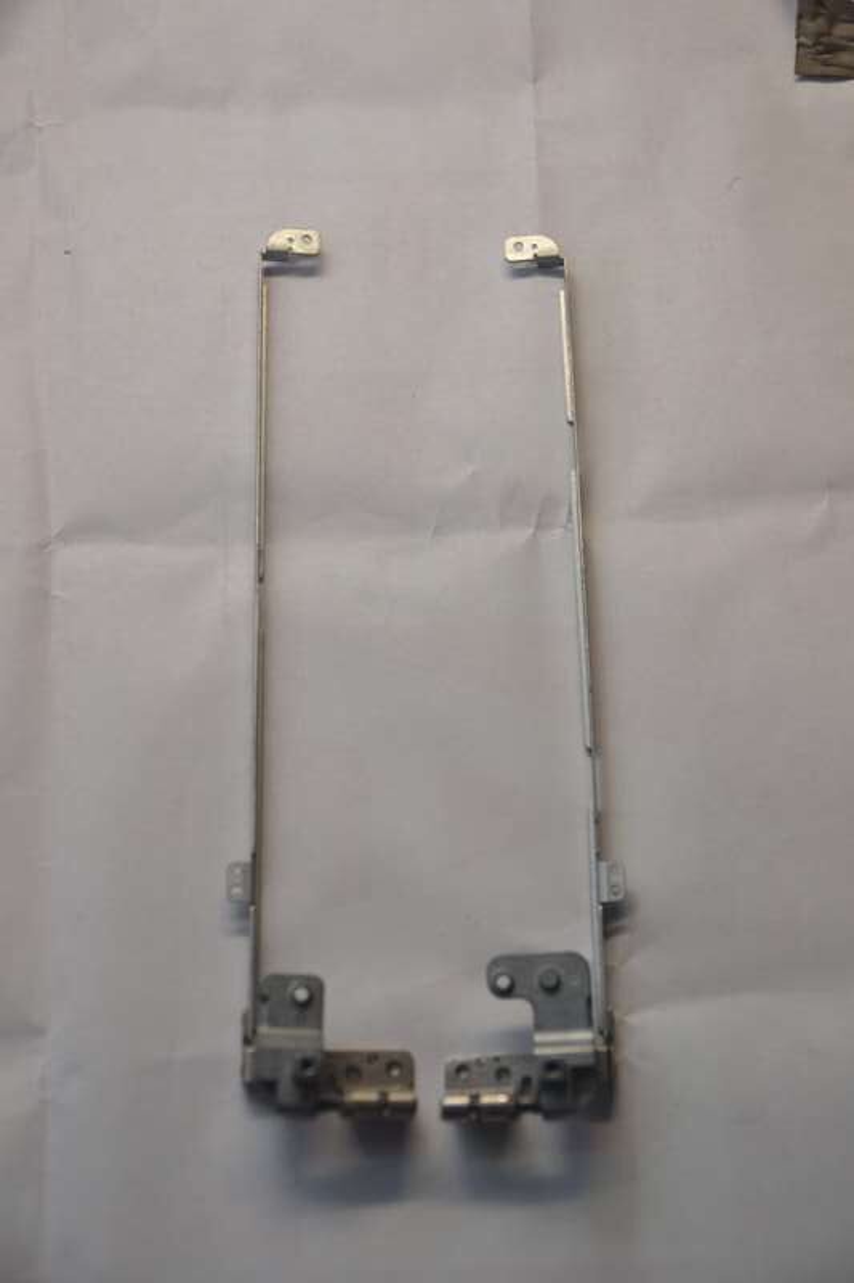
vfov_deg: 31.9
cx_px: 427
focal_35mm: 63
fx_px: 2243
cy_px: 642
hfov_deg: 21.6
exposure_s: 1/60
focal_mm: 42
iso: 400
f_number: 4
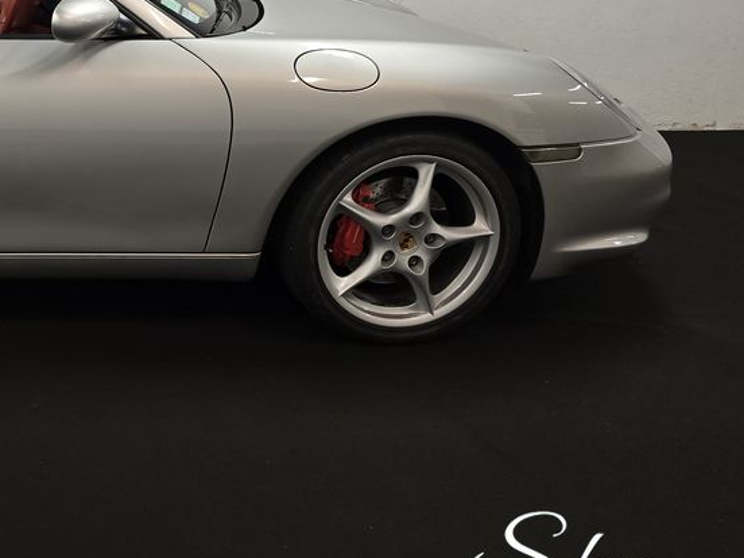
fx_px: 1075
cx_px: -58
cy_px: 105
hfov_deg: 33.6
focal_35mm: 50
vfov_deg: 28.4
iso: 400
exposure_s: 1/100
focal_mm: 6.3
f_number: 1.7
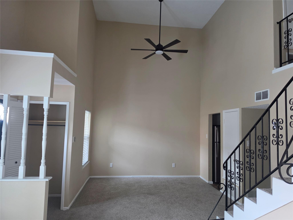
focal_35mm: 23
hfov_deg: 73.9
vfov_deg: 58.9
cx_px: 146
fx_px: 195
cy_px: 110
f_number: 1.4
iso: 400
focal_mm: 6.5
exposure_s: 1/120
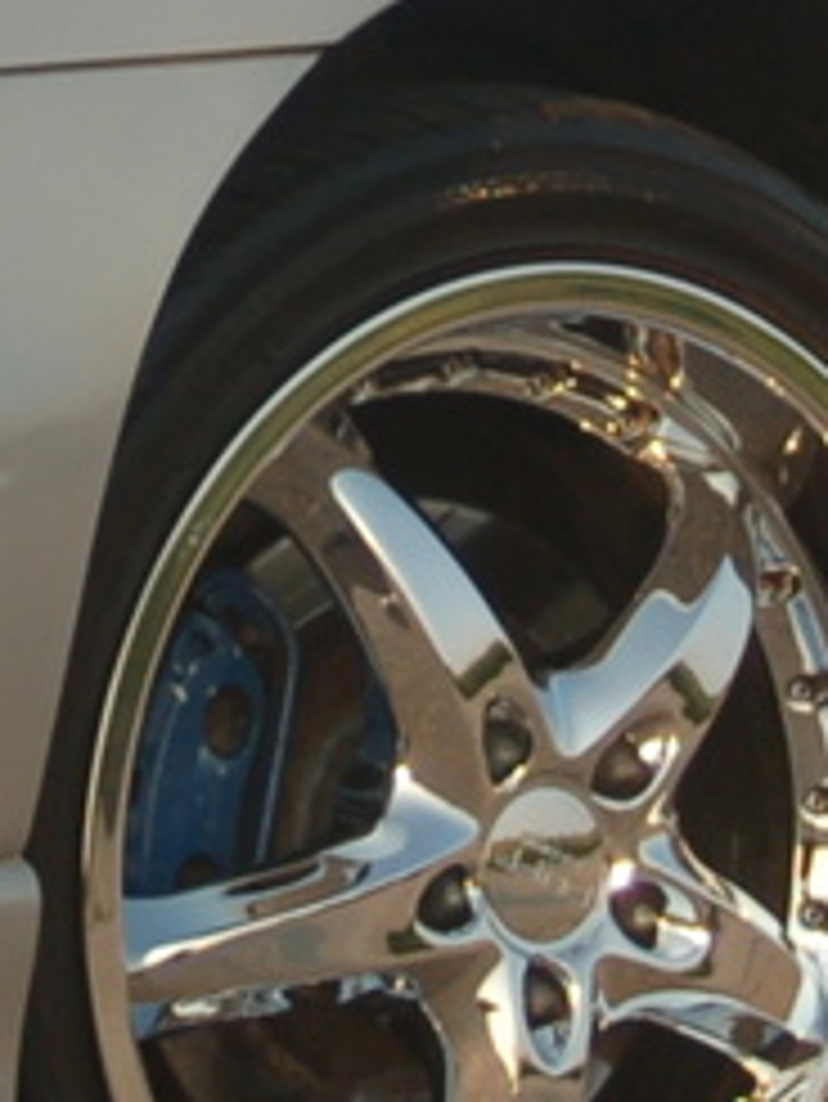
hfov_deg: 6.3
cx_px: 36
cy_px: -175
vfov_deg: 8.3
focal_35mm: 235
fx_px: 7493
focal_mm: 25
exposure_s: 1/640
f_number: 4
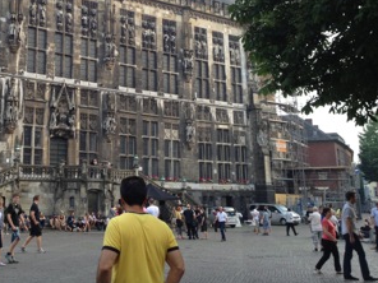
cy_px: 79
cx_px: 126
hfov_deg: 36.4
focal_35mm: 52
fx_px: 568
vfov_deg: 27.7
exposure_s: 1/152
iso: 50
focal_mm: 4.28
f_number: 2.4
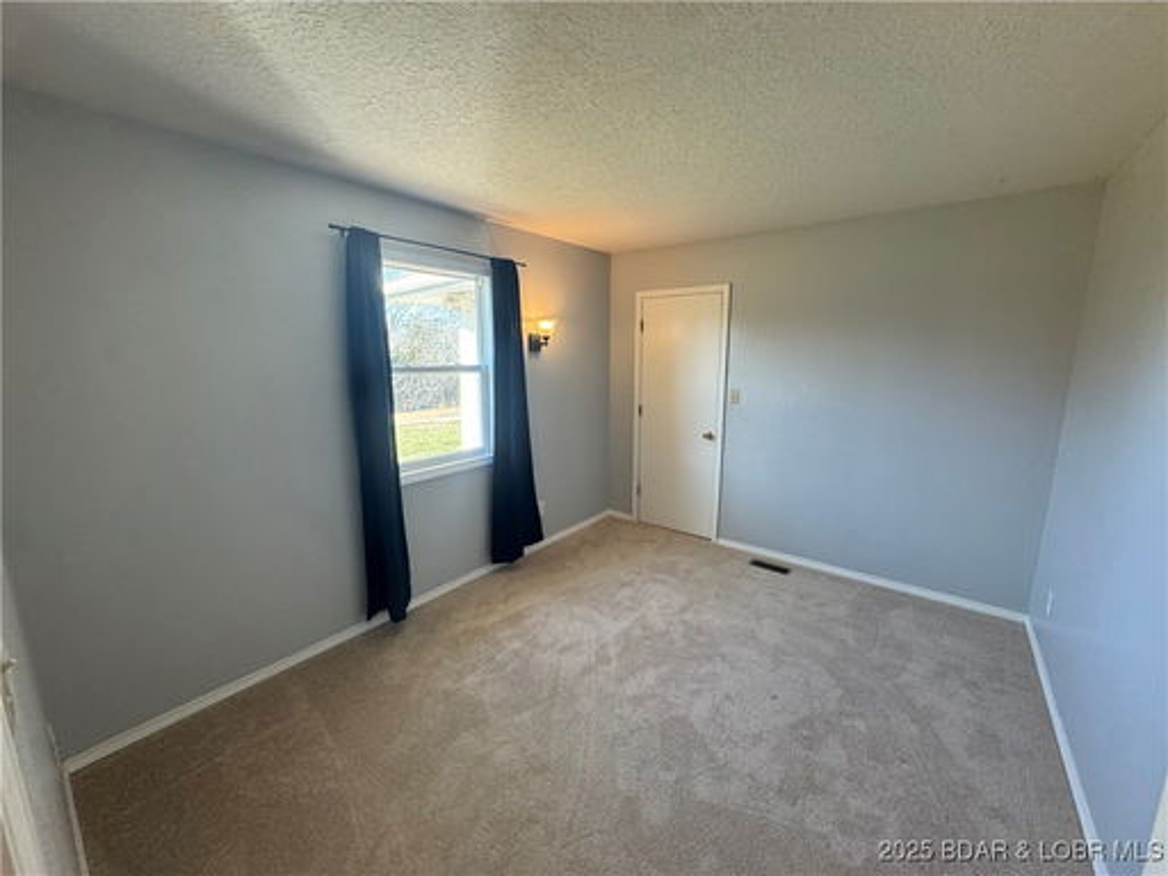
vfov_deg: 85.7
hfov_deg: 102.1
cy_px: 438
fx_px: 472
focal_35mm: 14
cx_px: 584
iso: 250
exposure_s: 1/120
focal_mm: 2.22
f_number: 2.2
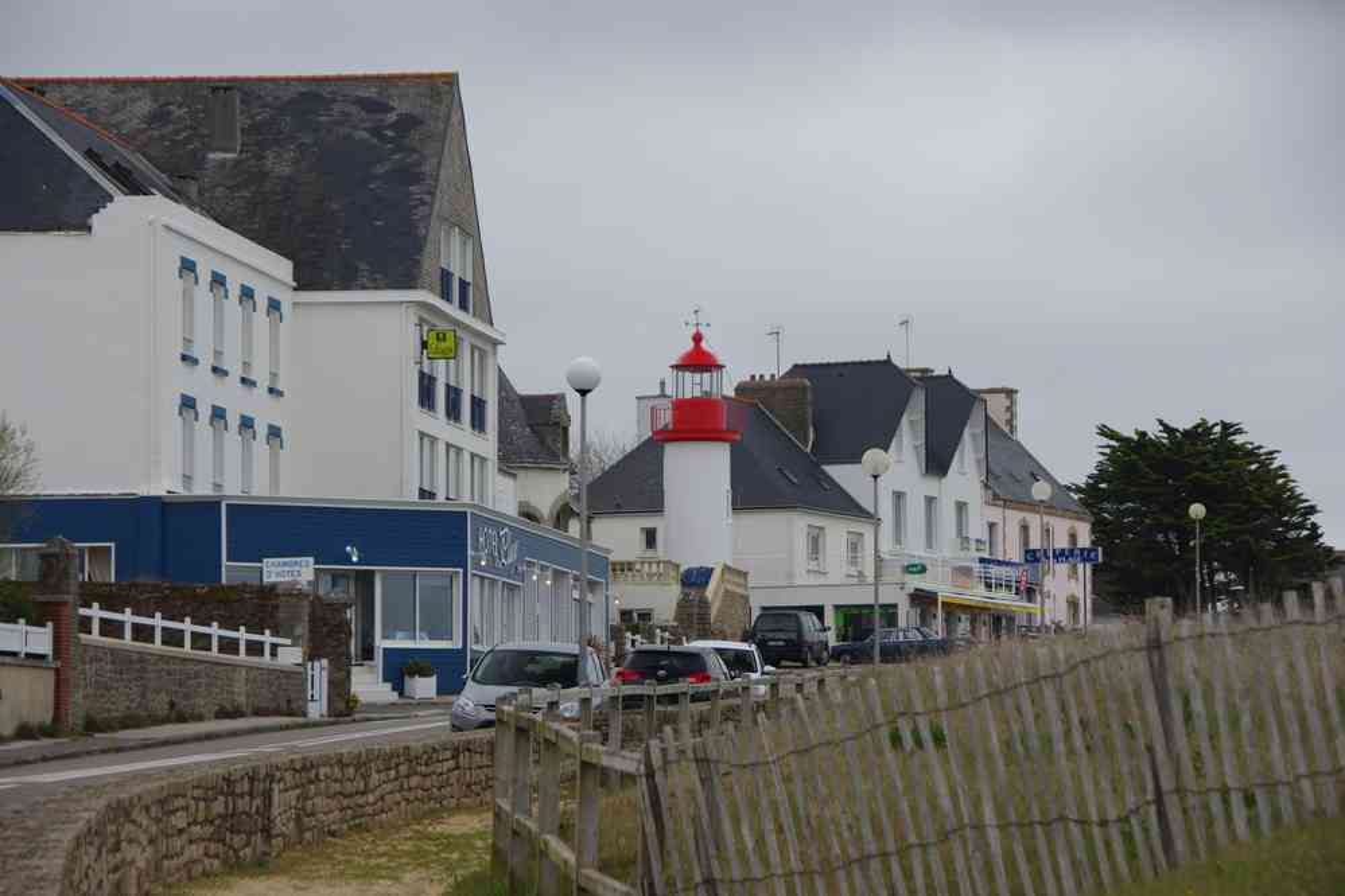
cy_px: 448
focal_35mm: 139
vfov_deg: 9.9
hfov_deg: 14.8
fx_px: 5193
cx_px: 672
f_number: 8
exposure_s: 1/125
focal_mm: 92.5
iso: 400
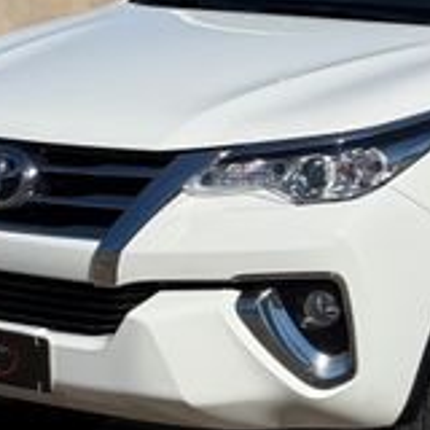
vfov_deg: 13.9
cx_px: 425
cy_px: 124
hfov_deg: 13.8
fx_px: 1757
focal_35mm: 125
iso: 64
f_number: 1.78
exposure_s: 1/11364
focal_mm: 6.76
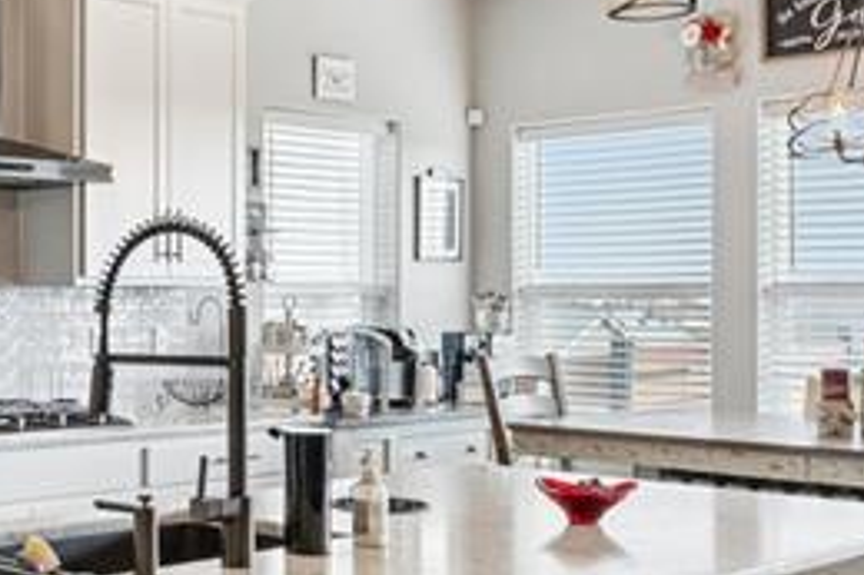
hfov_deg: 31.0
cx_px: -40
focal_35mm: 59
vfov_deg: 23.0
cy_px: 283
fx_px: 1415
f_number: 11
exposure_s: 1/10
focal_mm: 15
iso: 800
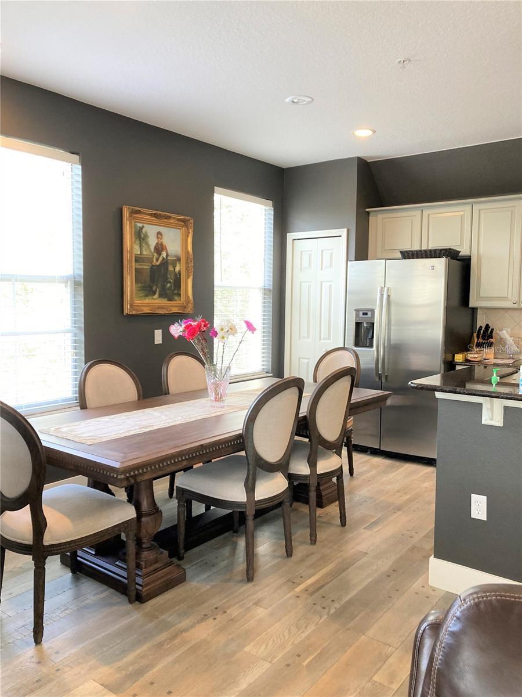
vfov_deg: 63.4
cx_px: 261
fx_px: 563
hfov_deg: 49.7
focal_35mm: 28
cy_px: 348
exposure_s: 1/60
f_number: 1.8
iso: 160
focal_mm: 3.99
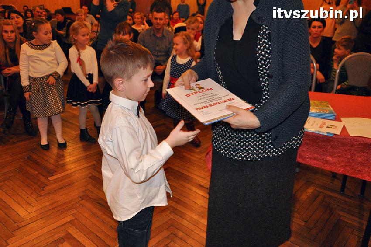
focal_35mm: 32
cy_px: 124
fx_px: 324
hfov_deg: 59.5
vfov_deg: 41.6
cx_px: 186
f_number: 5
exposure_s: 1/60
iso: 2000
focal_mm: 21
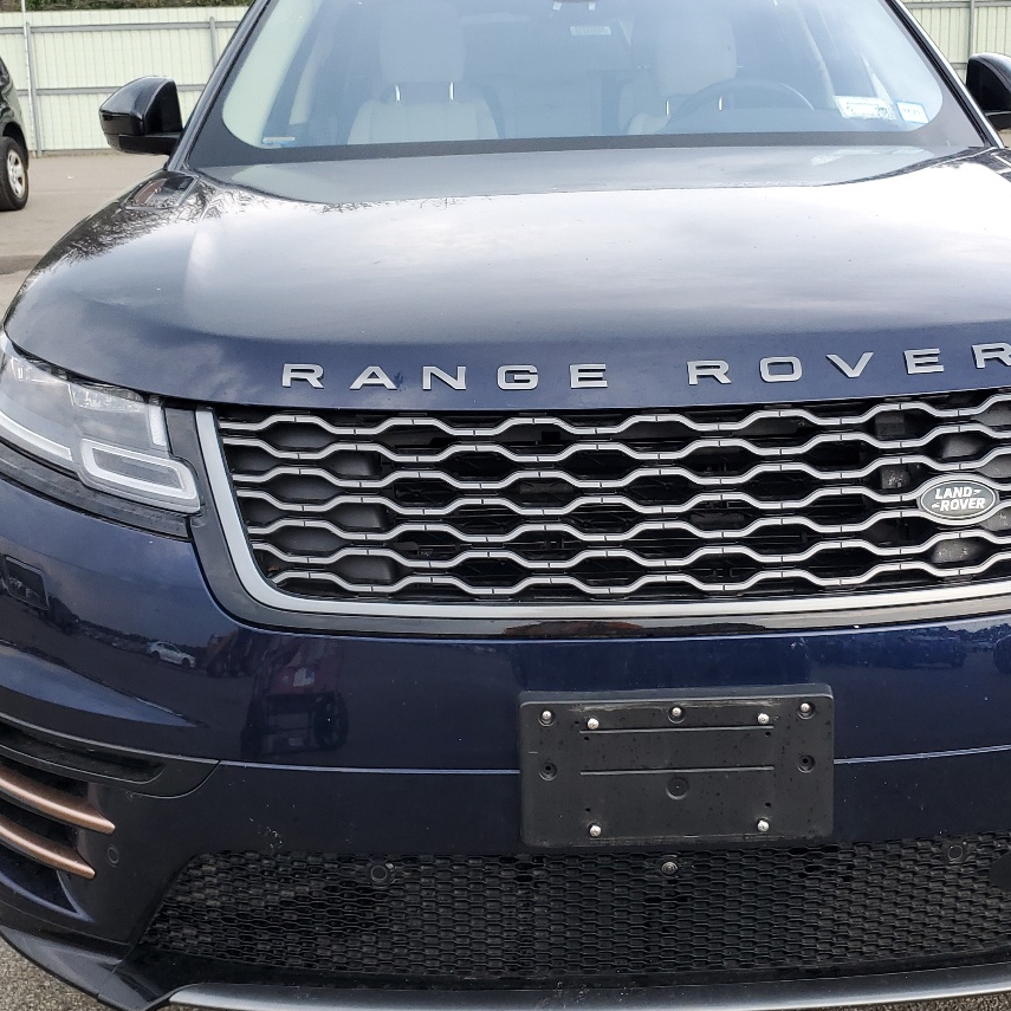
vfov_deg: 39.1
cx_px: 564
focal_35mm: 43
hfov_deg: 39.1
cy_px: 466
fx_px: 1421
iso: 50
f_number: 1.5
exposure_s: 1/435
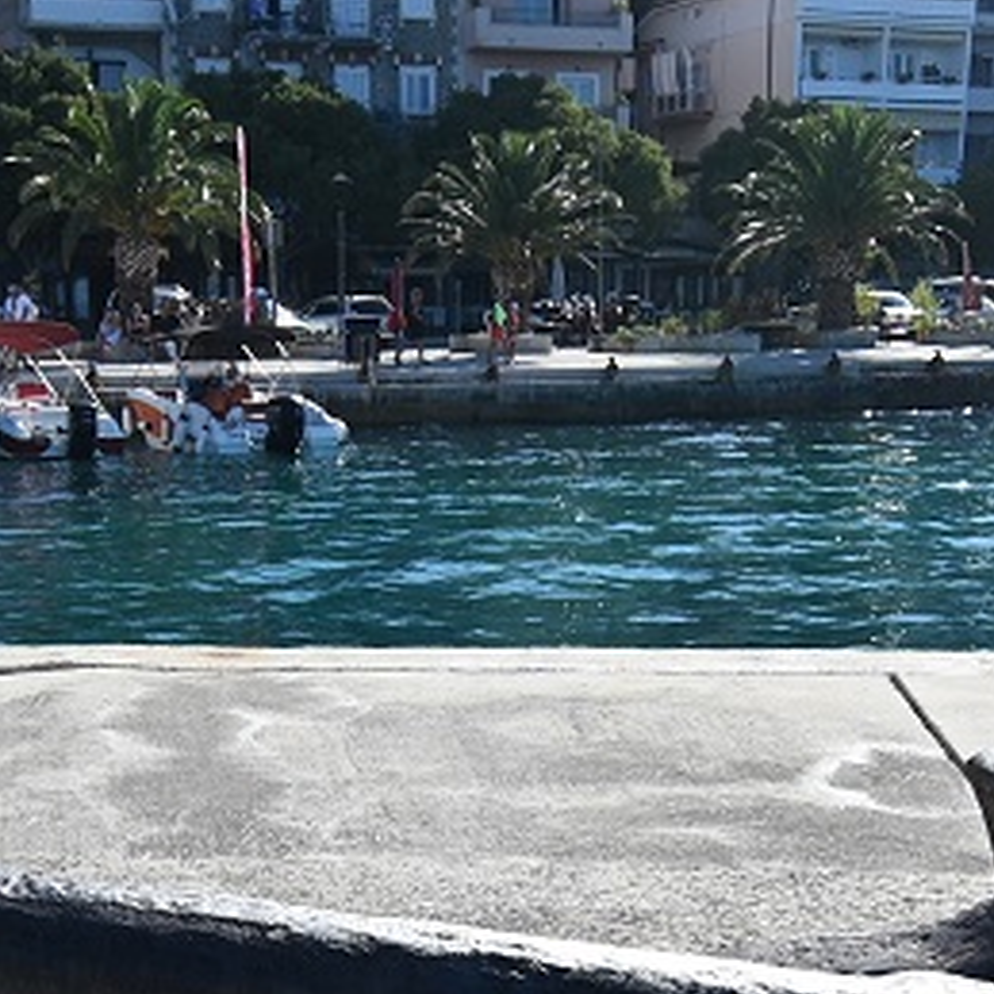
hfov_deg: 29.1
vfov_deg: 27.9
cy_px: 902
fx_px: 1917
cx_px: 441
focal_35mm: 59
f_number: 4.5
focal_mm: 12
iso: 100
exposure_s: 1/1000
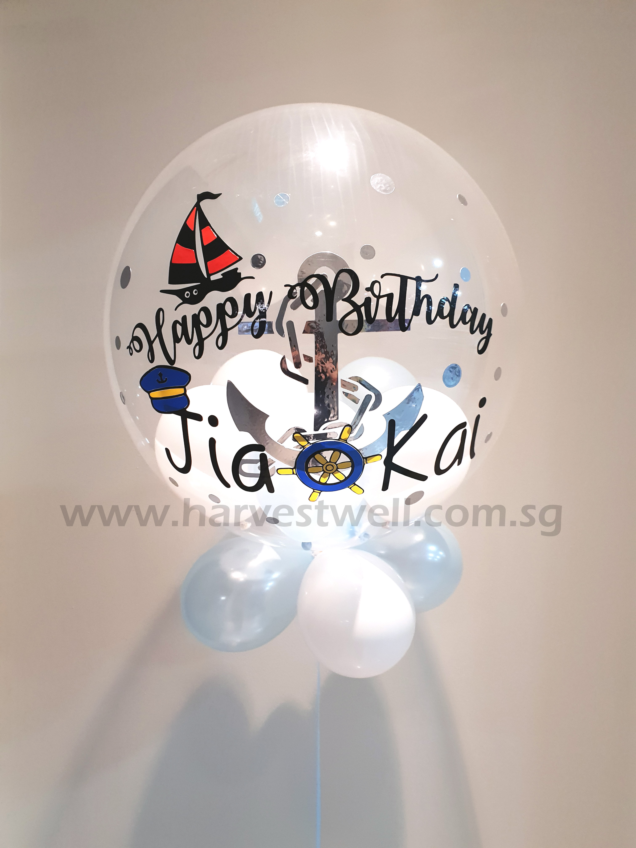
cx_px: 318
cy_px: 424
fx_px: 637
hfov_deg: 53.1
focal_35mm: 26
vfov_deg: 67.3
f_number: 2.4
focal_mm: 4.3
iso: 200
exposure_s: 1/50
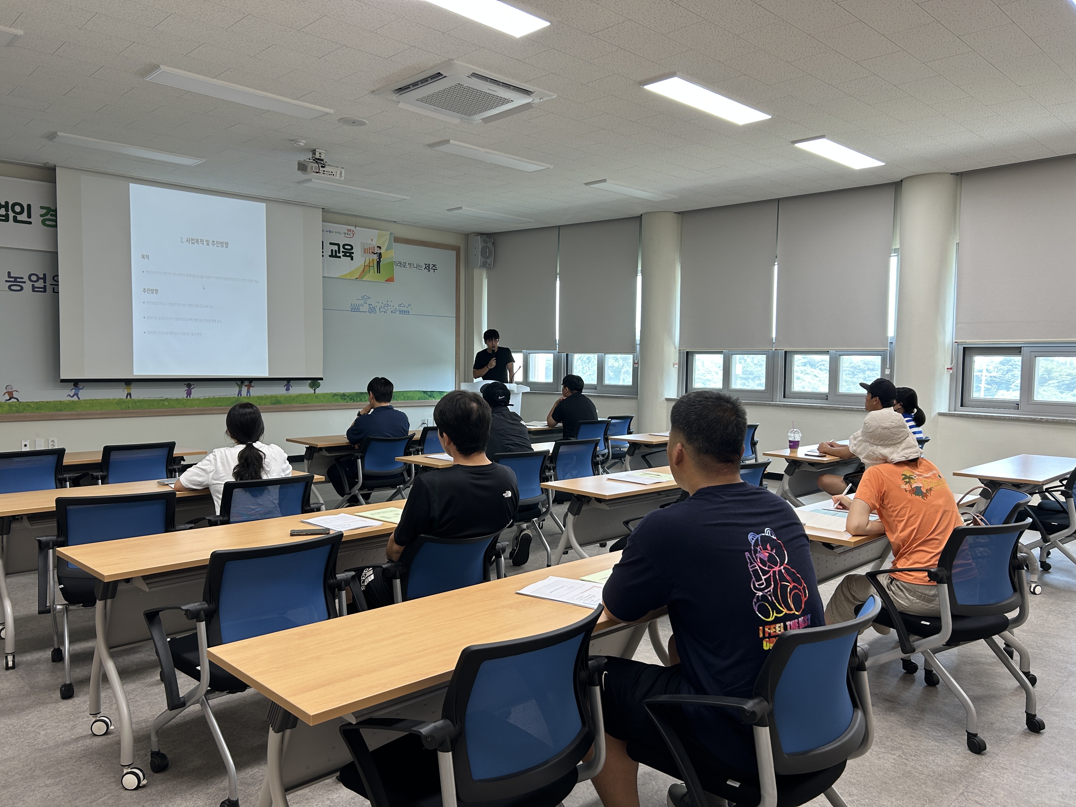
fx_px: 808
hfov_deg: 67.3
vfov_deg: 53.1
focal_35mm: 26
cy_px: 404
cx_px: 538
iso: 64
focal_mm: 5.7
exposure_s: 1/60
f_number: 1.5
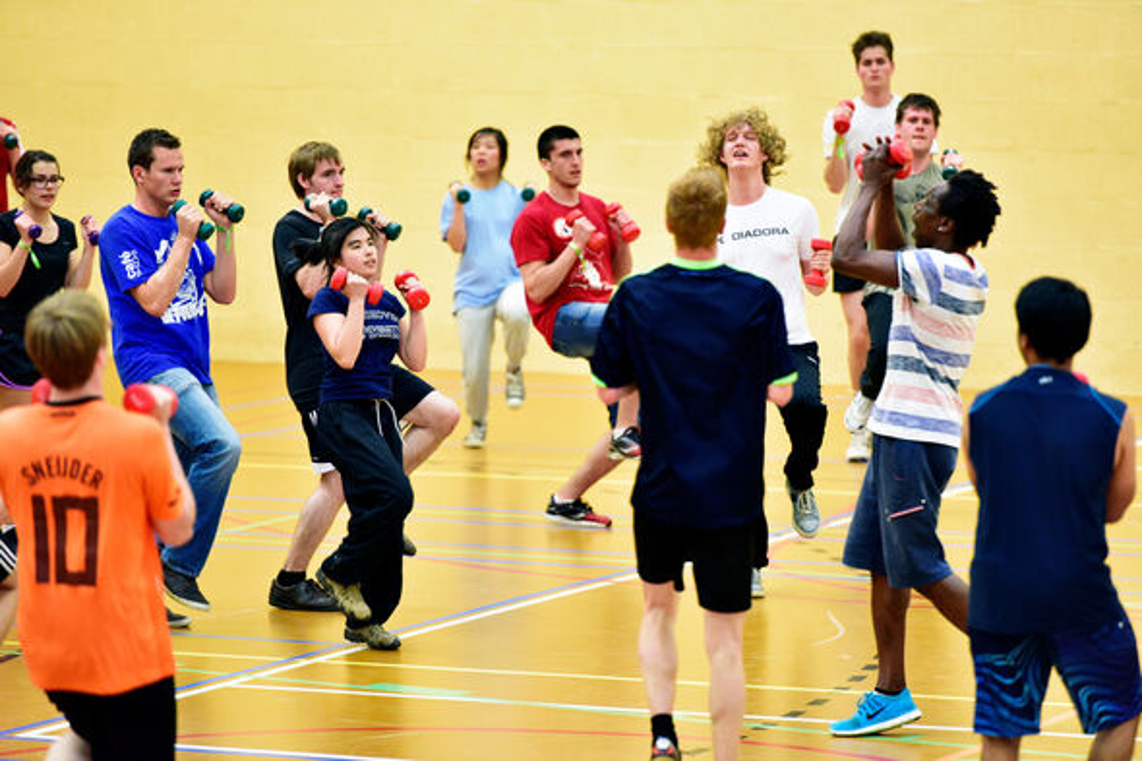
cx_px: 571
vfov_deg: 6.9
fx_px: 6342
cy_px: 380
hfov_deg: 10.3
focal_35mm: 200
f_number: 3.2
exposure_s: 1/200
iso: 3200
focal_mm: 200
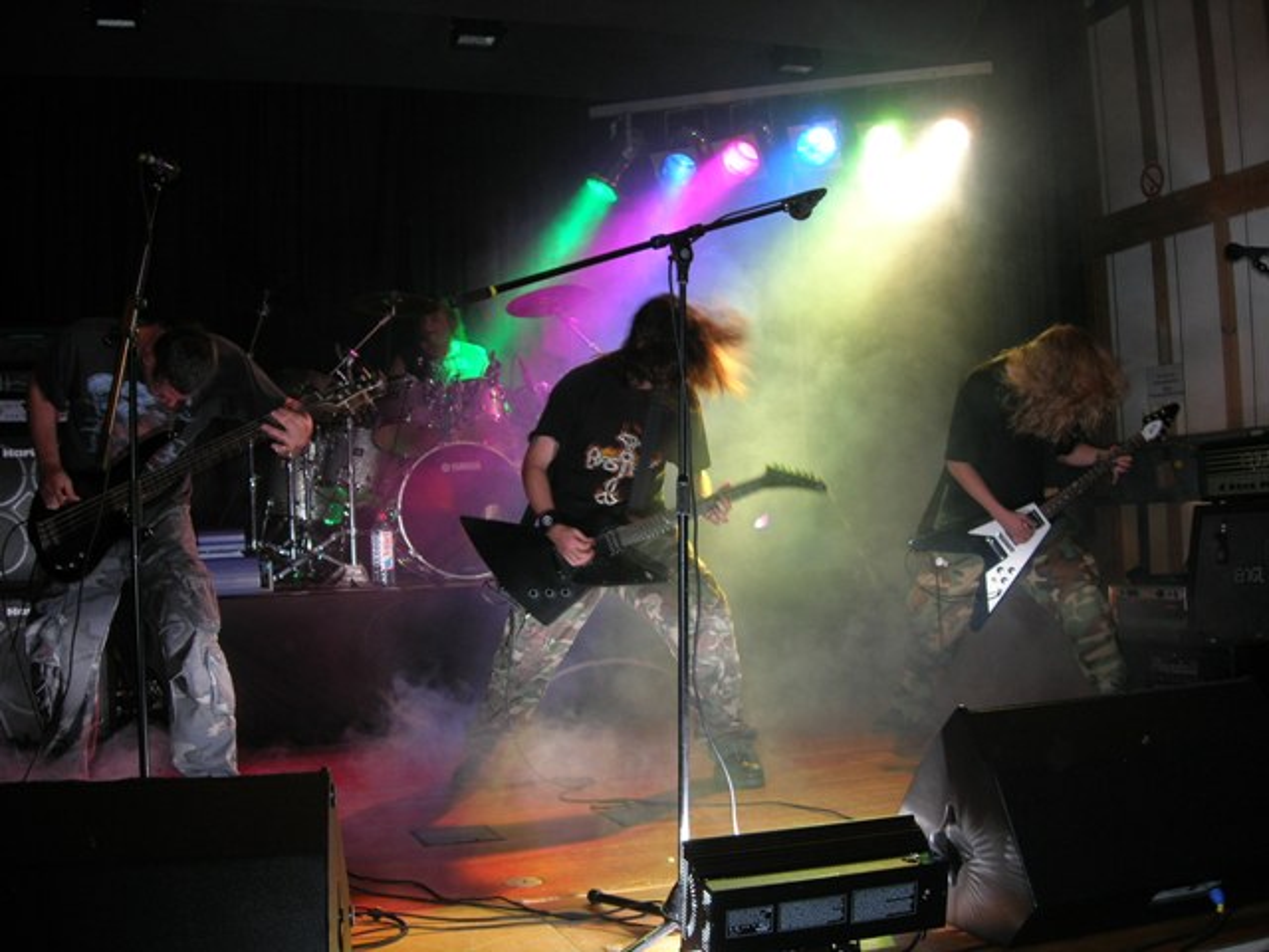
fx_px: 1393
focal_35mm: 38
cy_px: 476
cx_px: 634
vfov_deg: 37.7
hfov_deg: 49.0
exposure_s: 1/30
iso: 65
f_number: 2.8
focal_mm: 7.8
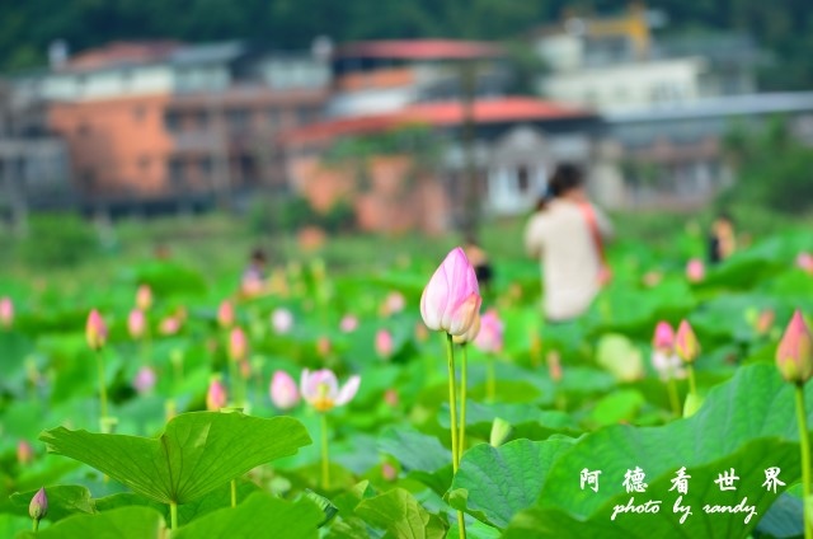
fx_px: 5071
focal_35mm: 225
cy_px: 270
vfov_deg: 6.1
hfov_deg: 9.2
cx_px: 406
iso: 100
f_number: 5.6
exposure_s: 1/320
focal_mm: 150
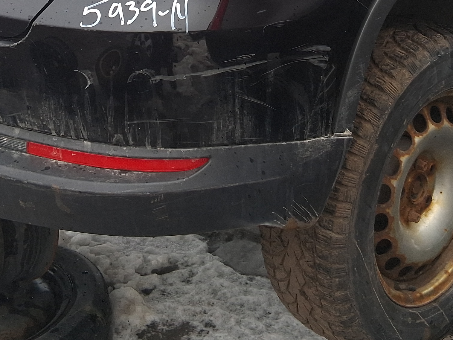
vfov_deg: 19.6
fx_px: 916
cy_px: -79
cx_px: 209
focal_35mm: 70
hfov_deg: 27.8
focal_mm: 3.98
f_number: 1.8
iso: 50
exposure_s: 1/120
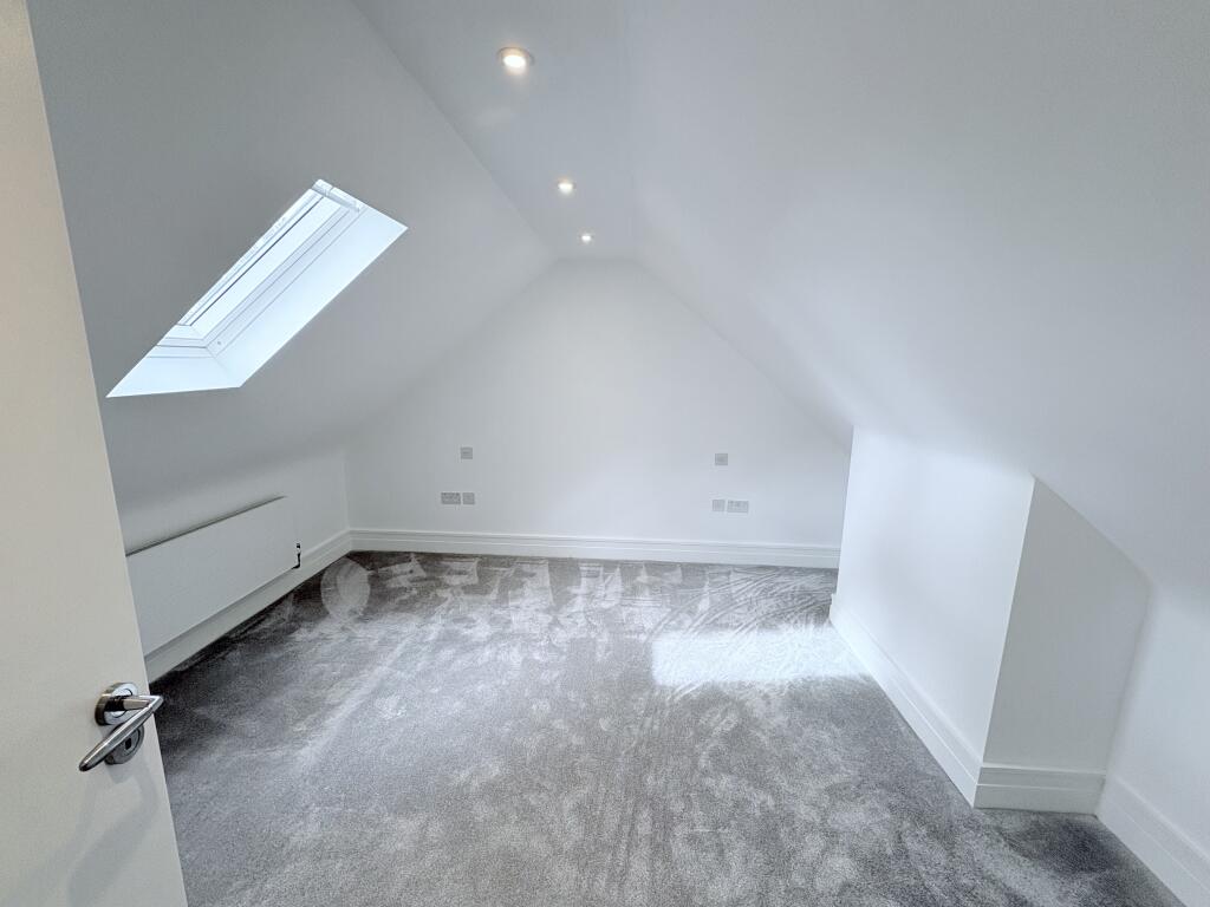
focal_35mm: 14
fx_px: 489
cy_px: 454
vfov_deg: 85.7
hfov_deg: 102.1
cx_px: 605
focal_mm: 2.22
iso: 64
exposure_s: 1/114
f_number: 2.2
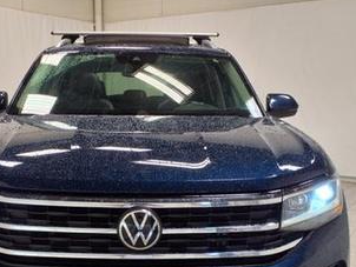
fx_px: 463
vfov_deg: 31.4
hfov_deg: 41.8
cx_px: 138
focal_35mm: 45
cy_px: 214
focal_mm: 3.58
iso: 40
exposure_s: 1/120
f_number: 1.9
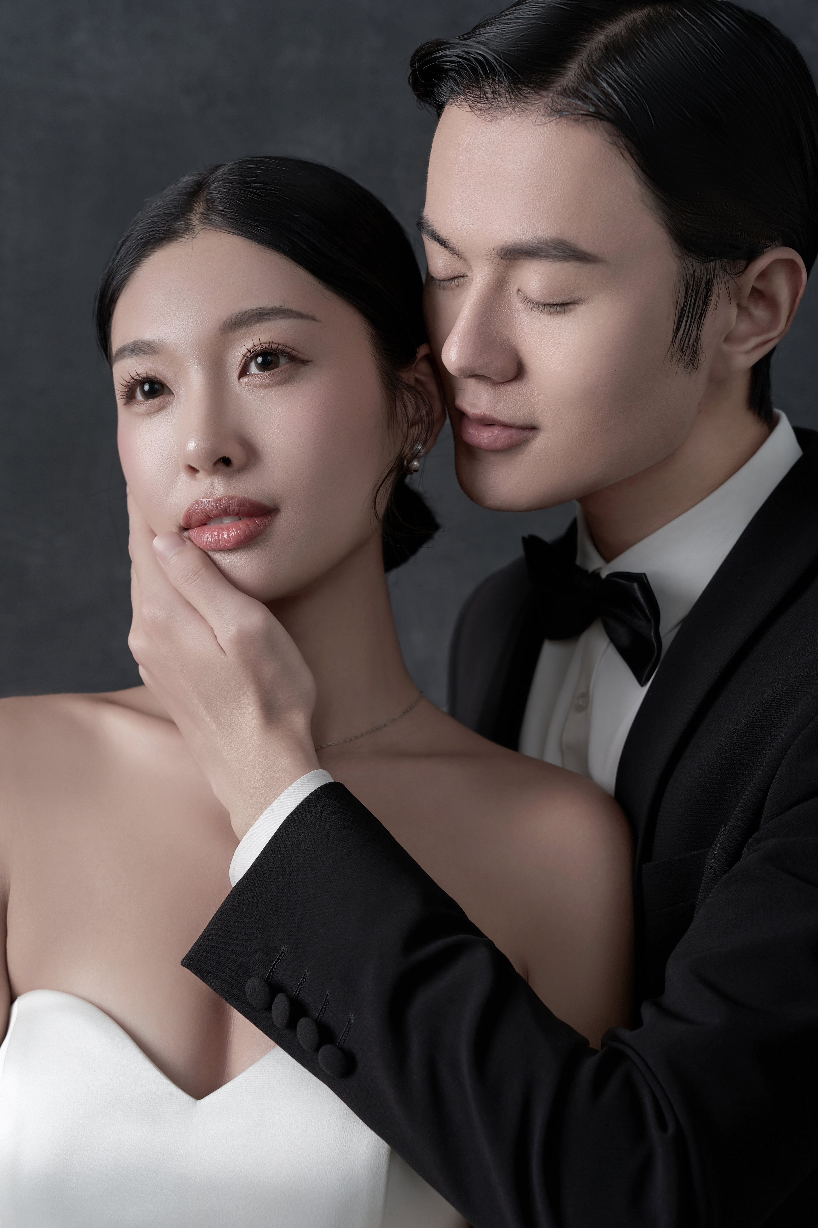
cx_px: 409
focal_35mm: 62
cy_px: 614
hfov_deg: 21.8
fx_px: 2123
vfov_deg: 32.2
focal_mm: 62.3
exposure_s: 1/125
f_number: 5
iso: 125
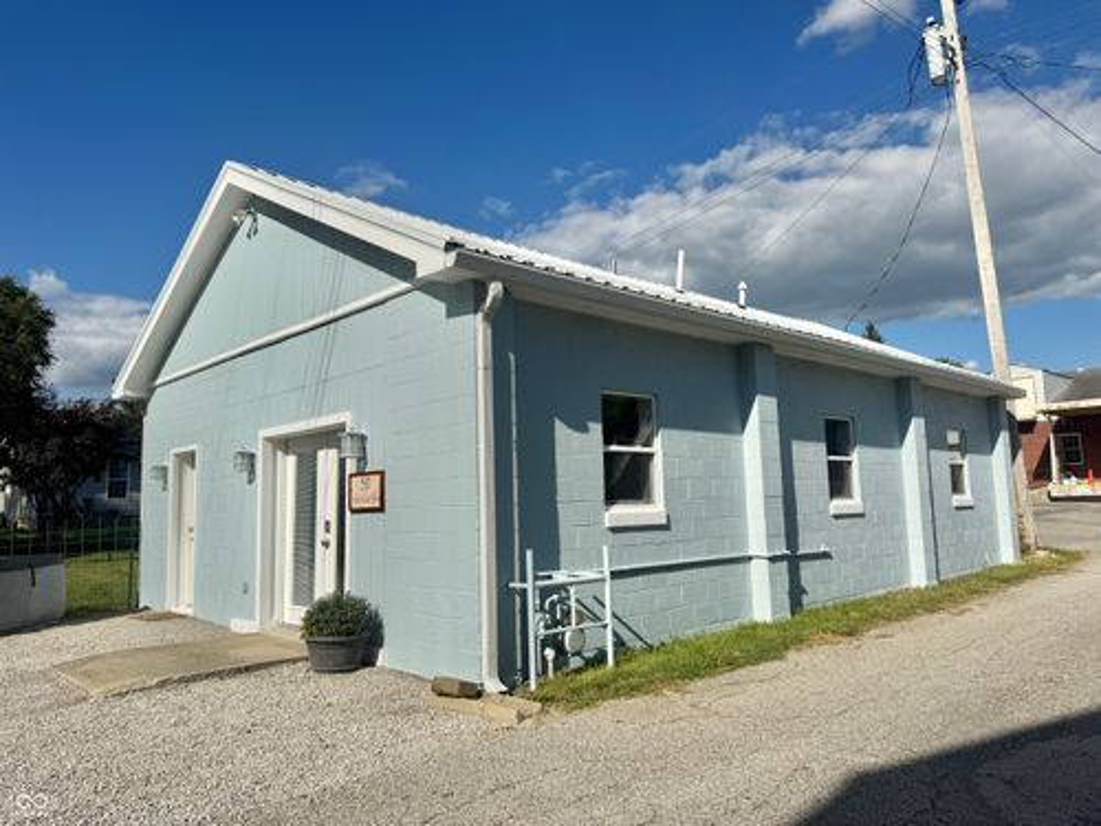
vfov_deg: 56.8
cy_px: 413
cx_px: 550
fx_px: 763
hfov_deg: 71.6
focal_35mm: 24
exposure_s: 1/12346
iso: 64
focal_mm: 6.76
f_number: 1.78
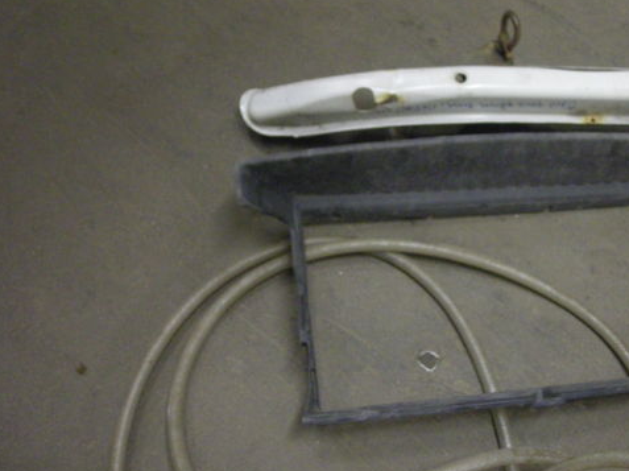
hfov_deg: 40.0
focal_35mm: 47
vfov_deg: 30.8
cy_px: 203
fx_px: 853
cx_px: 414
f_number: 2.8
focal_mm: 5.7
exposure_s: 1/30
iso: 400
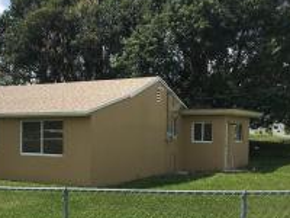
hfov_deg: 31.3
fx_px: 486
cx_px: 16
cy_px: 153
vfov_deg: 25.0
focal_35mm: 58
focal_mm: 4.15
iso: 25
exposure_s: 1/1972
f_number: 2.2
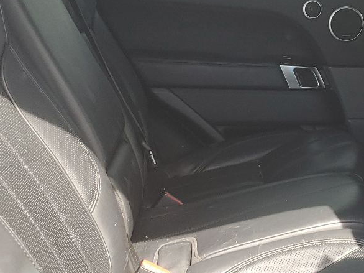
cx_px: 376
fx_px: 746
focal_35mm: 71
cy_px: 117
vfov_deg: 20.7
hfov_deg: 25.8
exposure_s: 1/238
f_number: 1.5
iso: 50
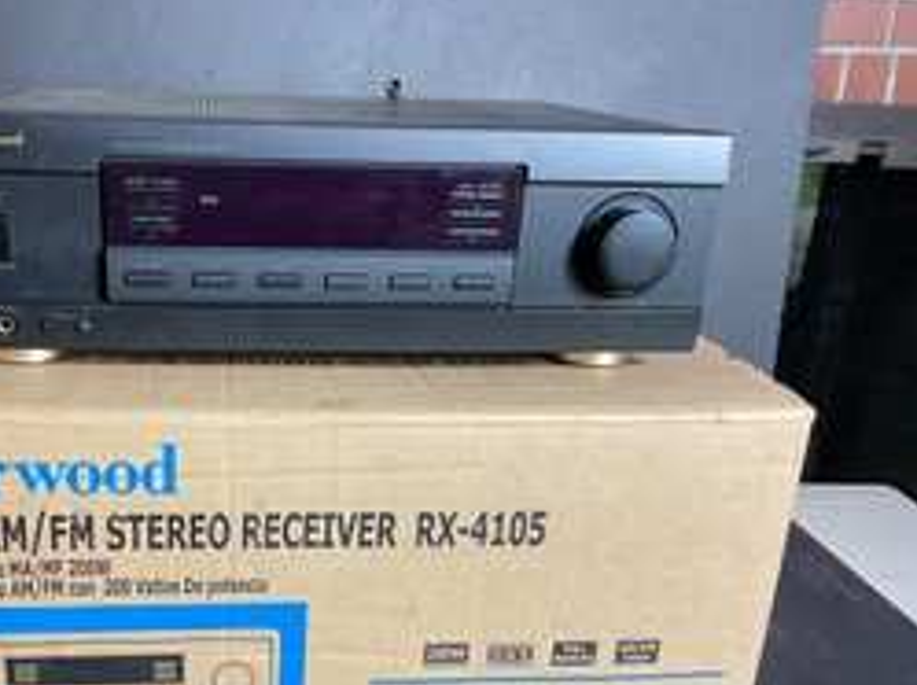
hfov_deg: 46.0
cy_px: 455
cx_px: 293
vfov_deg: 35.5
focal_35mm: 40
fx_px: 1058
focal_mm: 3
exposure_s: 1/60
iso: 80
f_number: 1.8
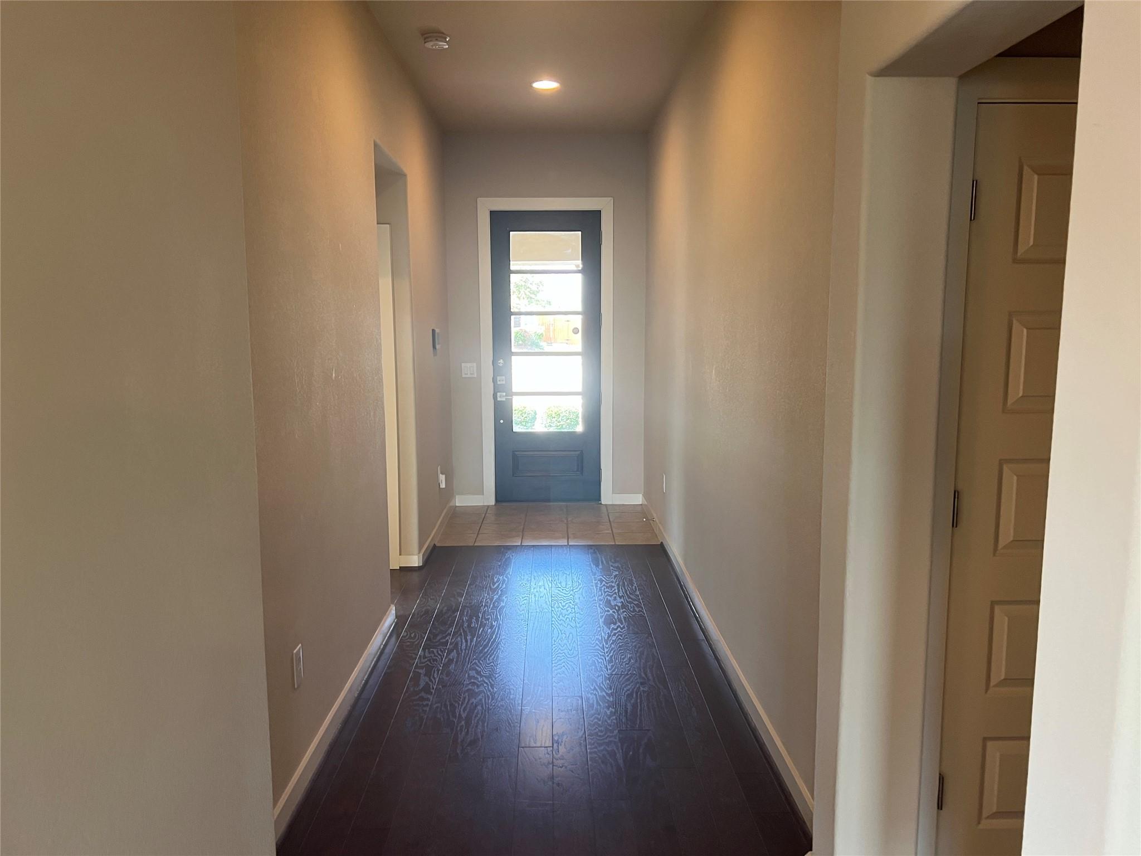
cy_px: 428
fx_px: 857
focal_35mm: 26
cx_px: 570
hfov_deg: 67.3
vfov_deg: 53.1
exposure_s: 1/60
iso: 80
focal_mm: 5.7
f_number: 1.5
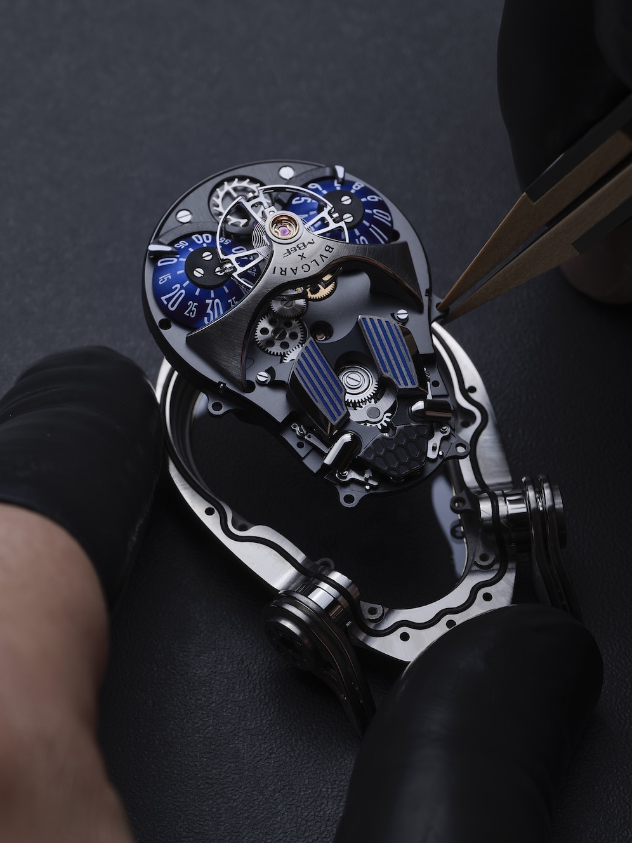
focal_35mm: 114
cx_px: 315
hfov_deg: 13.0
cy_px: 411
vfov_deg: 17.3
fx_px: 2775
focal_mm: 105
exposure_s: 1/125
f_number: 20
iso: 125
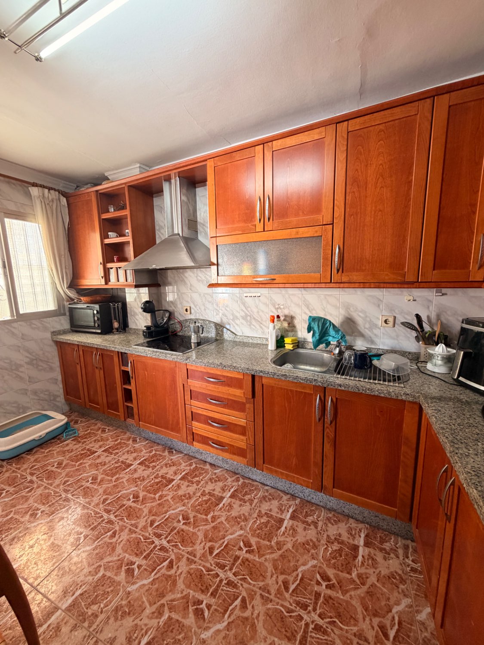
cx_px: 242
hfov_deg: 85.7
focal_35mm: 14
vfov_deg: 102.1
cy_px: 322
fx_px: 261
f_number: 2.2
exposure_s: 1/50
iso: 200
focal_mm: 2.22
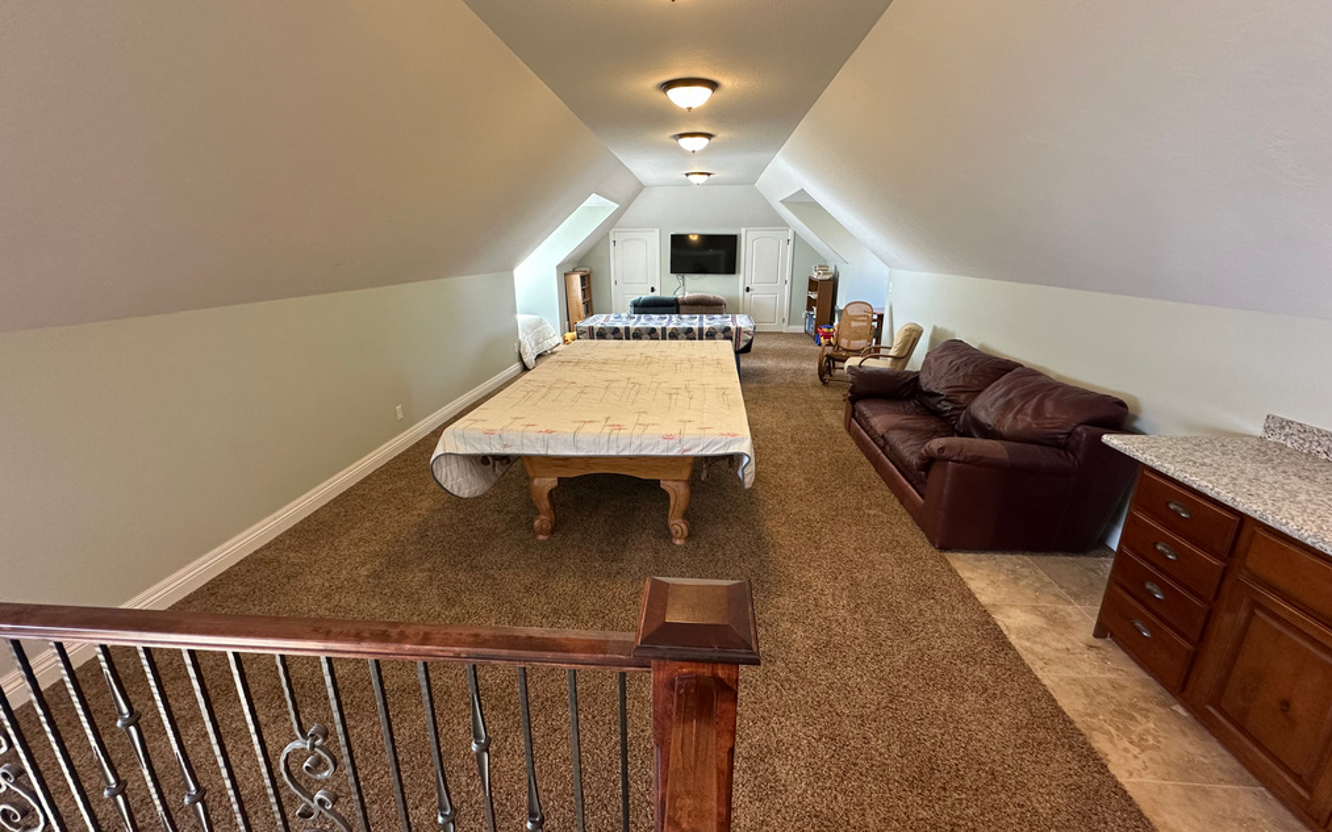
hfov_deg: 101.5
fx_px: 544
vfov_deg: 74.8
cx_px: 660
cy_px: 415
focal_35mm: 15
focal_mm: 2.22
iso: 200
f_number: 2.2
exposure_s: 1/120
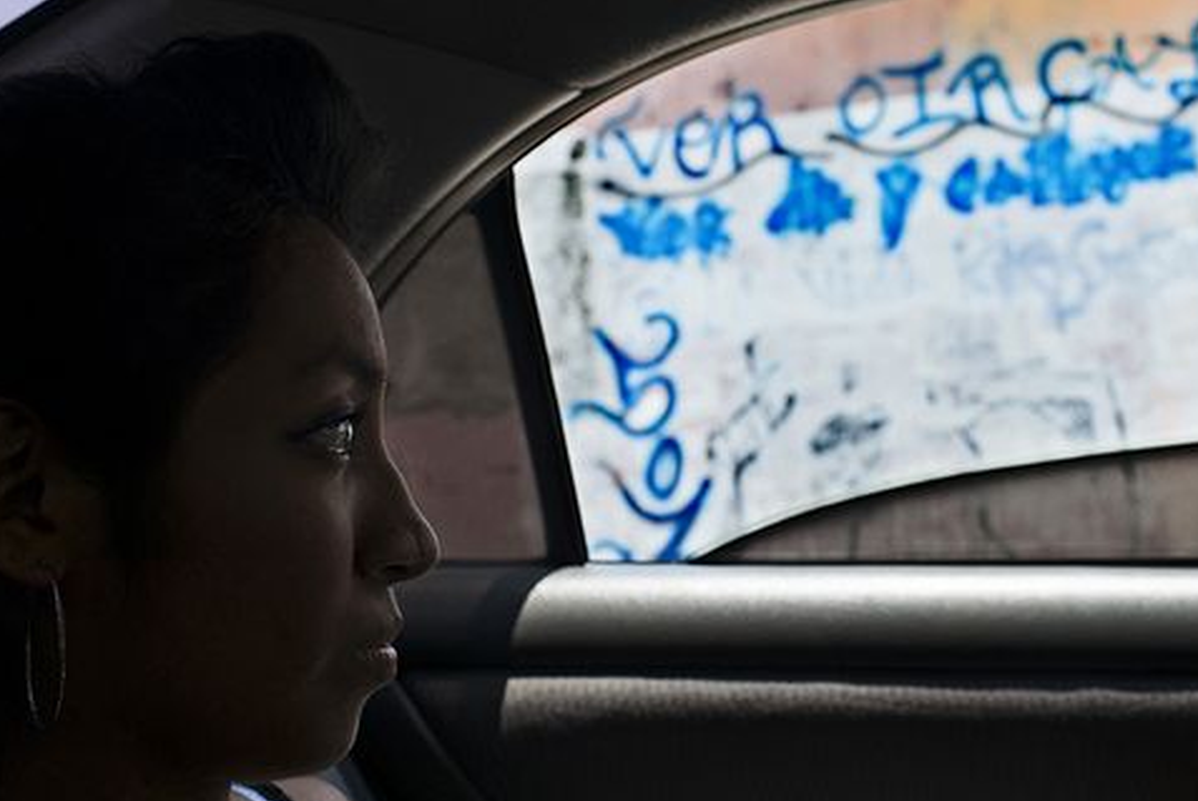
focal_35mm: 44
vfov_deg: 30.6
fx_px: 1466
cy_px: 380
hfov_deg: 44.2
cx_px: 738
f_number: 8
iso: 640
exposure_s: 1/800
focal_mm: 35
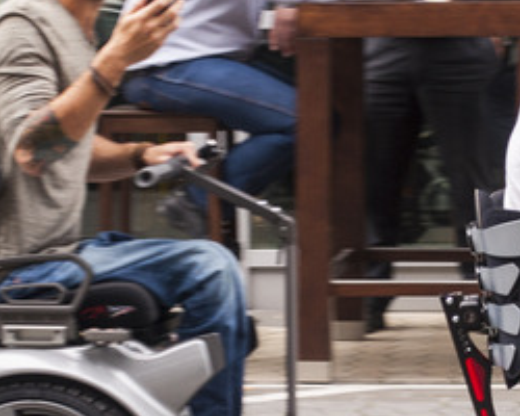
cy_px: 175
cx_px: 354
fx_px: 3632
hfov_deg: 8.2
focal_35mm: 236
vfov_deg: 6.6
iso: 200
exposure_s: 1/50
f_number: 7.1
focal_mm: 42
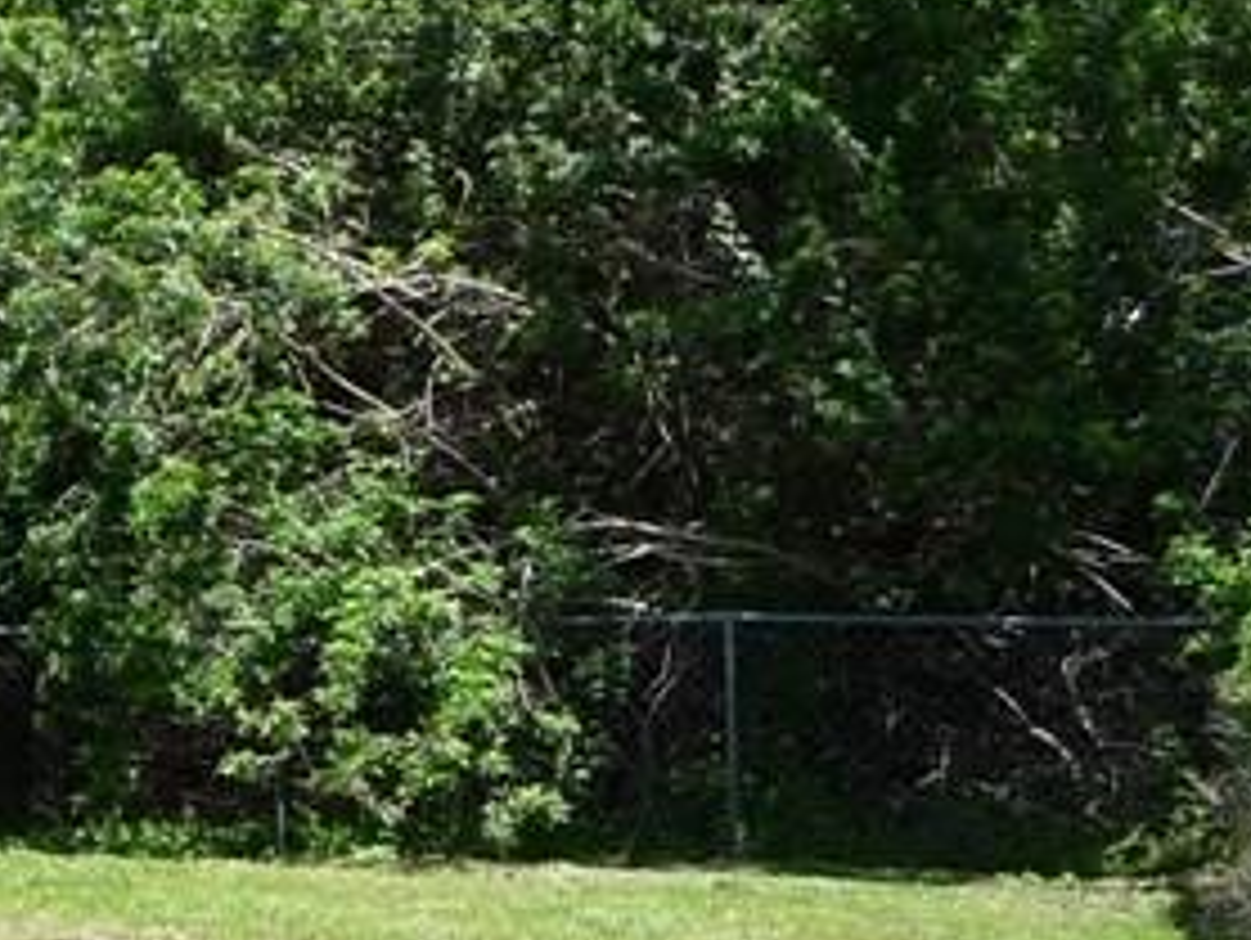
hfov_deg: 16.9
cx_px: -734
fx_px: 3726
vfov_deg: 14.3
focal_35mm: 103
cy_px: 801
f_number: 3.3
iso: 100
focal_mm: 4.7
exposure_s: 1/500
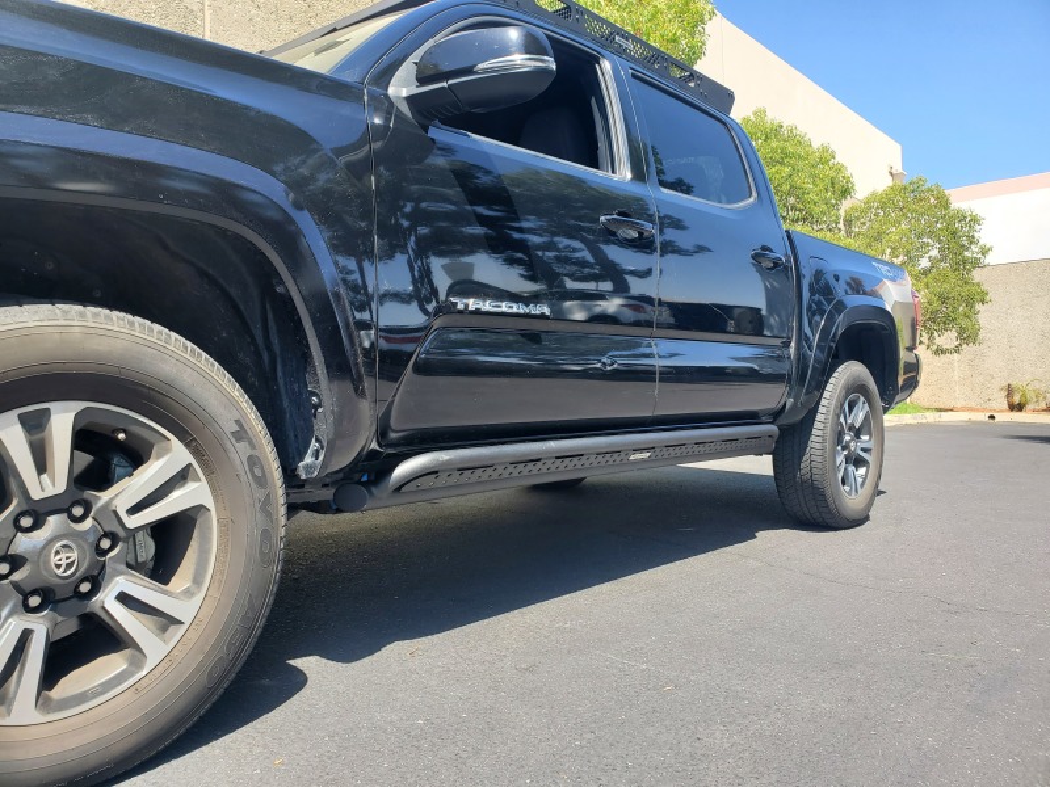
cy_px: 394
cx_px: 525
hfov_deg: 67.3
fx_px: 789
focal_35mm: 26
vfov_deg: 53.1
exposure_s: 1/449
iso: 50
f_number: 2.4
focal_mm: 4.3
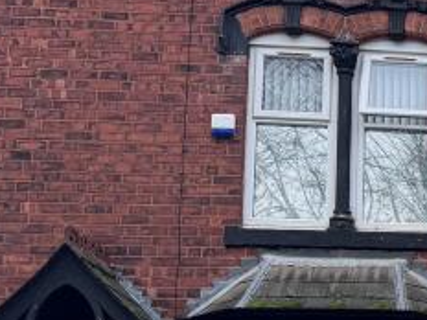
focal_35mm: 106
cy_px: 360
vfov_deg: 13.7
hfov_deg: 15.5
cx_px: 801
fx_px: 1308
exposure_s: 1/162
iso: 80
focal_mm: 6.76
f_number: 1.78
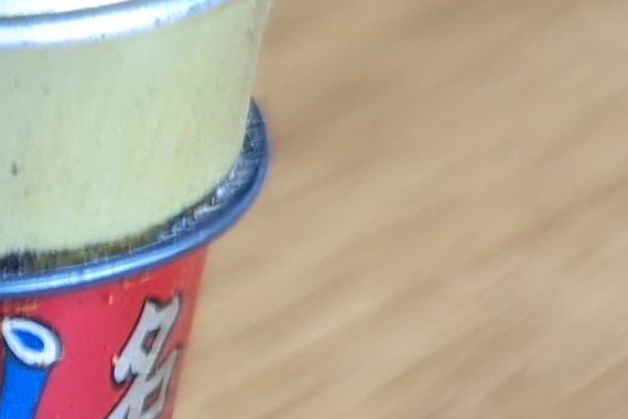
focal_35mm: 179
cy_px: 373
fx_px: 3122
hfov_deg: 9.8
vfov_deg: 7.7
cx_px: -995
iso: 41
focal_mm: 6.81
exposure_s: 1/42.4
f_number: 1.85
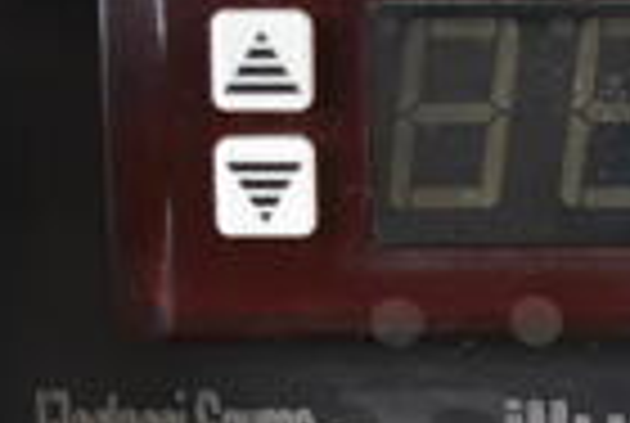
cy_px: 504
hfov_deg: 8.9
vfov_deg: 6.0
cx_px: 675
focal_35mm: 228
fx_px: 4002
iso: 1250
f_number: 4.5
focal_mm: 35
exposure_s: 1/60
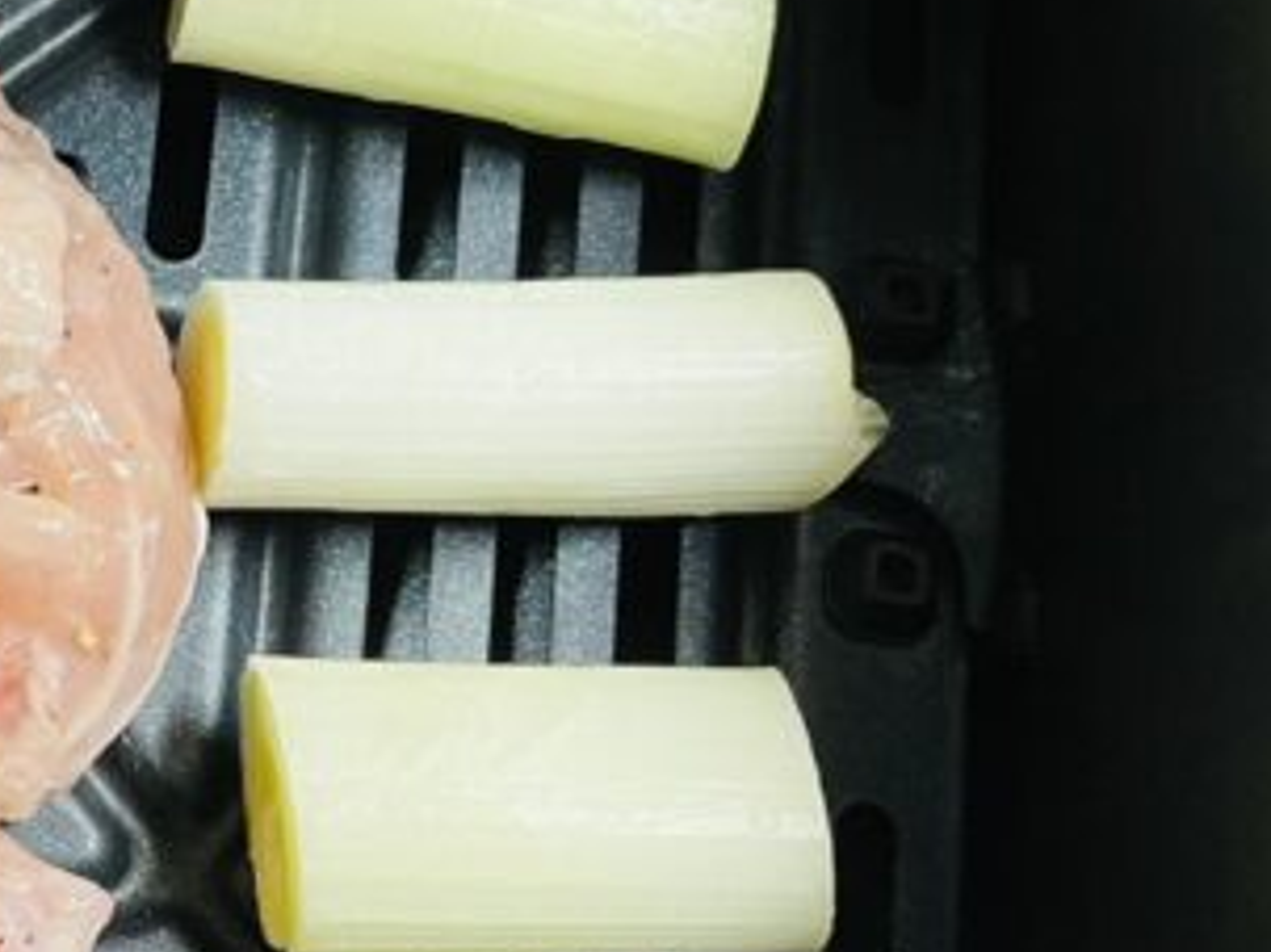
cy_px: 470
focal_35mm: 88
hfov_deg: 20.5
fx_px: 3230
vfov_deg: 16.8
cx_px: -331
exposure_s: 1/50
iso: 200
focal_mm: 5.1
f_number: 1.6
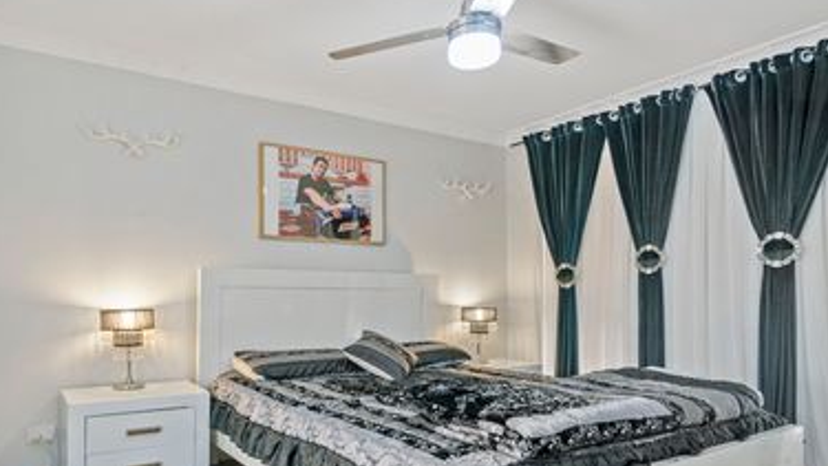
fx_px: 461
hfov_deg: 83.5
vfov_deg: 52.5
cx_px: 364
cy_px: 315
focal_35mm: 21
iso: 1000
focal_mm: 16
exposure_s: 1/15
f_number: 4
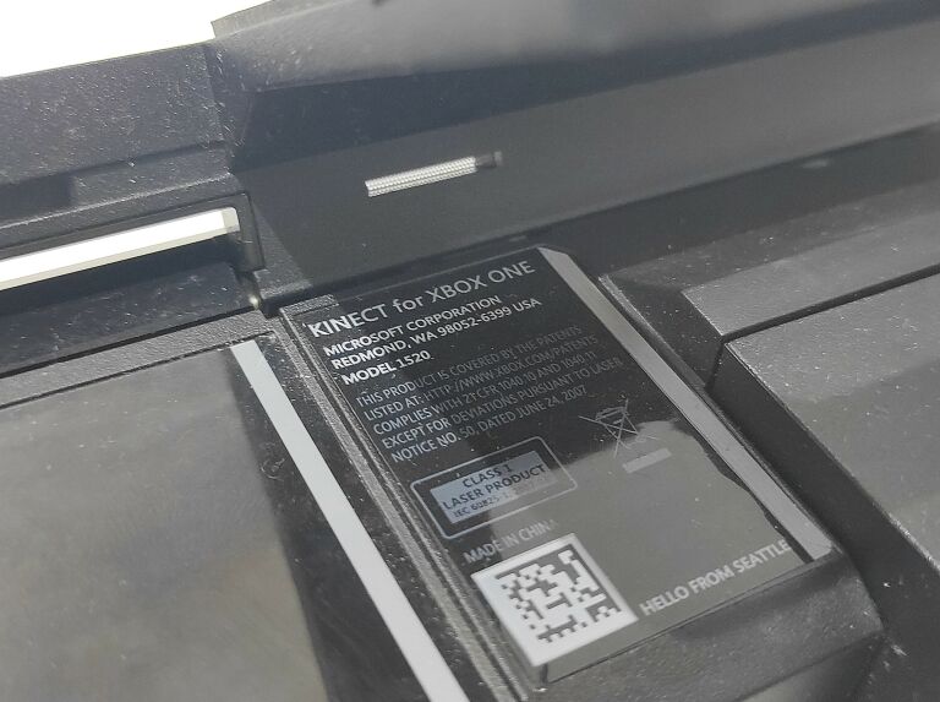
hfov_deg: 69.5
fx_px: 678
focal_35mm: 25
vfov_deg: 54.7
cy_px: 351
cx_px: 470
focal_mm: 5.43
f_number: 1.89
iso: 200
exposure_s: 1/33
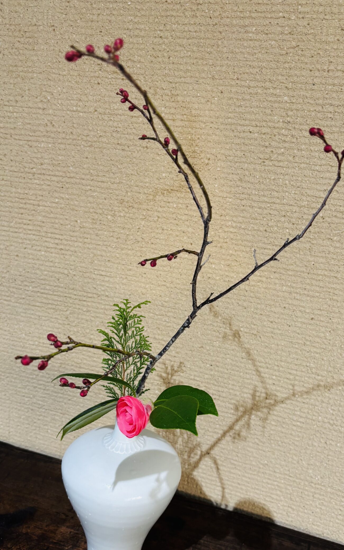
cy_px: 301
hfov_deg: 37.3
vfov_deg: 56.6
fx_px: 510
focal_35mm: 34
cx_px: 165
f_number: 1.6
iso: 160
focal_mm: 5.96
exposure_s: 1/59
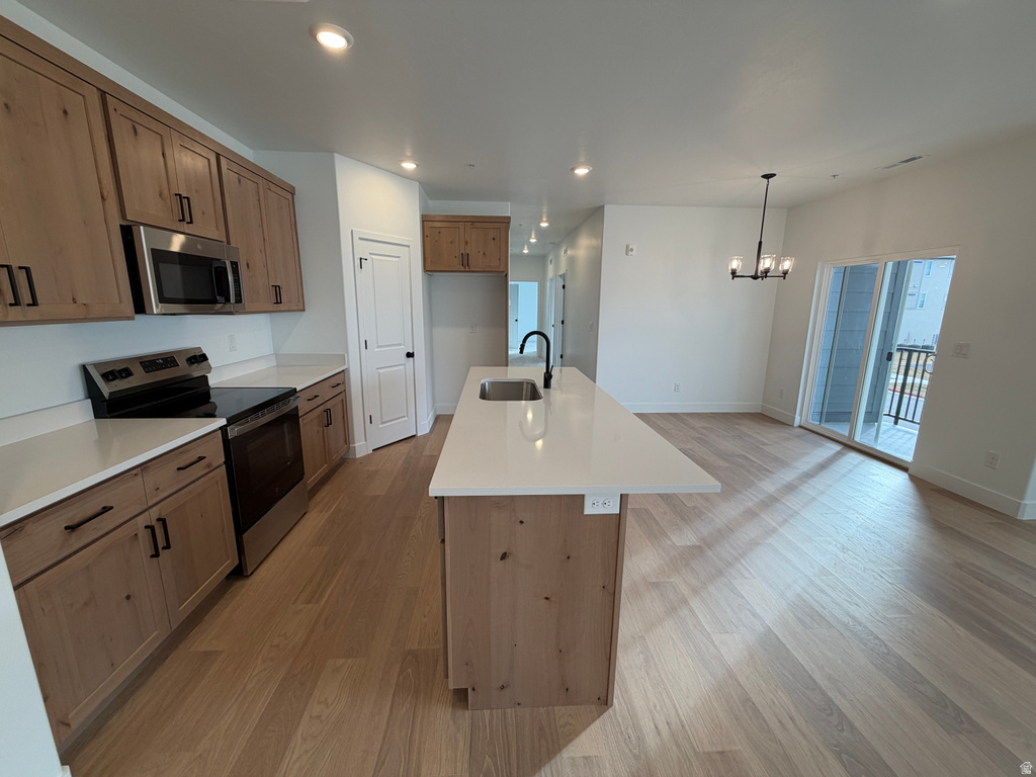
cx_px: 518
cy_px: 388
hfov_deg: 102.1
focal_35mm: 14
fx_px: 419
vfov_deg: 85.7
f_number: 2.2
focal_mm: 2.22
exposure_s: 1/120
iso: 80
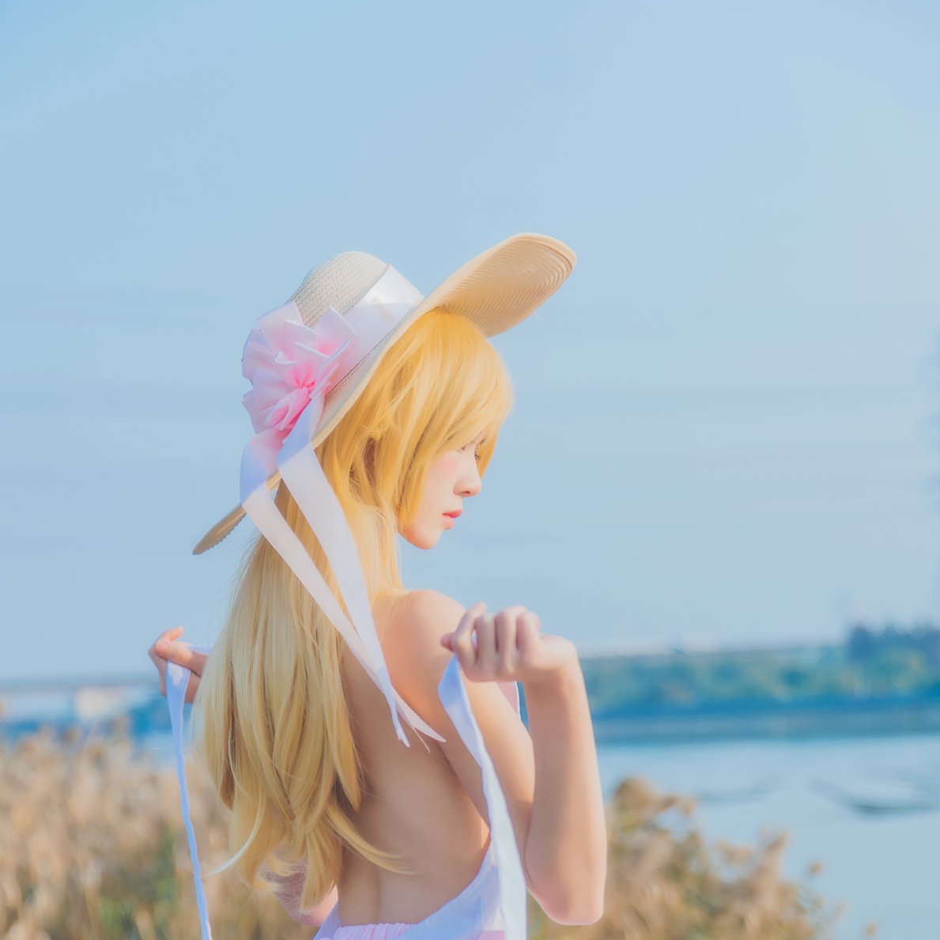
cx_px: 468
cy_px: 603
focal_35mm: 72
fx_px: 2212
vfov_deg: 23.9
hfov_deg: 24.0
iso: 80
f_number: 2.8
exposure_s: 1/800
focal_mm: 56
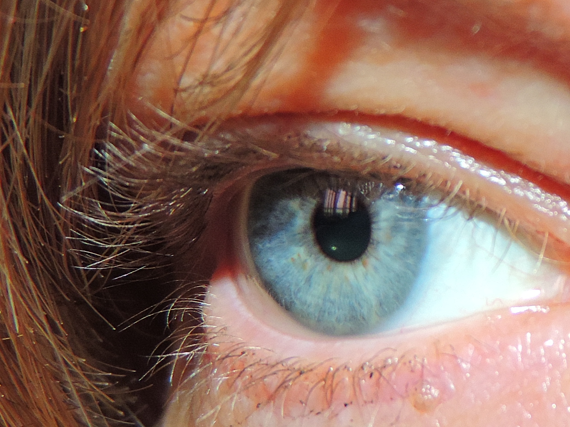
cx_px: 335
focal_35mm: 72
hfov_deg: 27.0
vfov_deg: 20.4
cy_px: 237
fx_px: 1186
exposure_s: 1/40
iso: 200
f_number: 3.7
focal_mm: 10.7
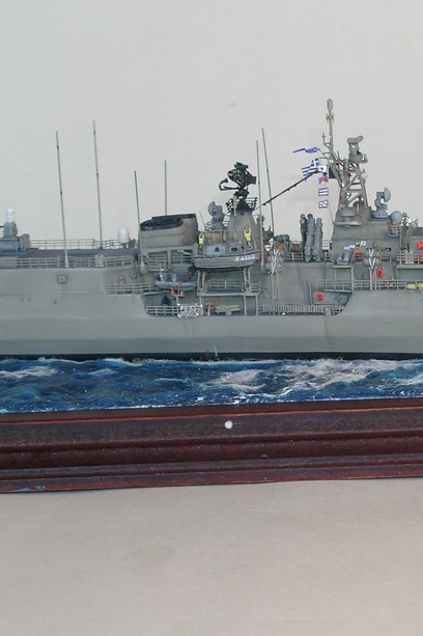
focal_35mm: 96
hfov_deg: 14.2
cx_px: 309
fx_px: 1694
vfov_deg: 21.2
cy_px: 339
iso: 50
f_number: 4.9
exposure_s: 1/94.5
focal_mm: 11.1
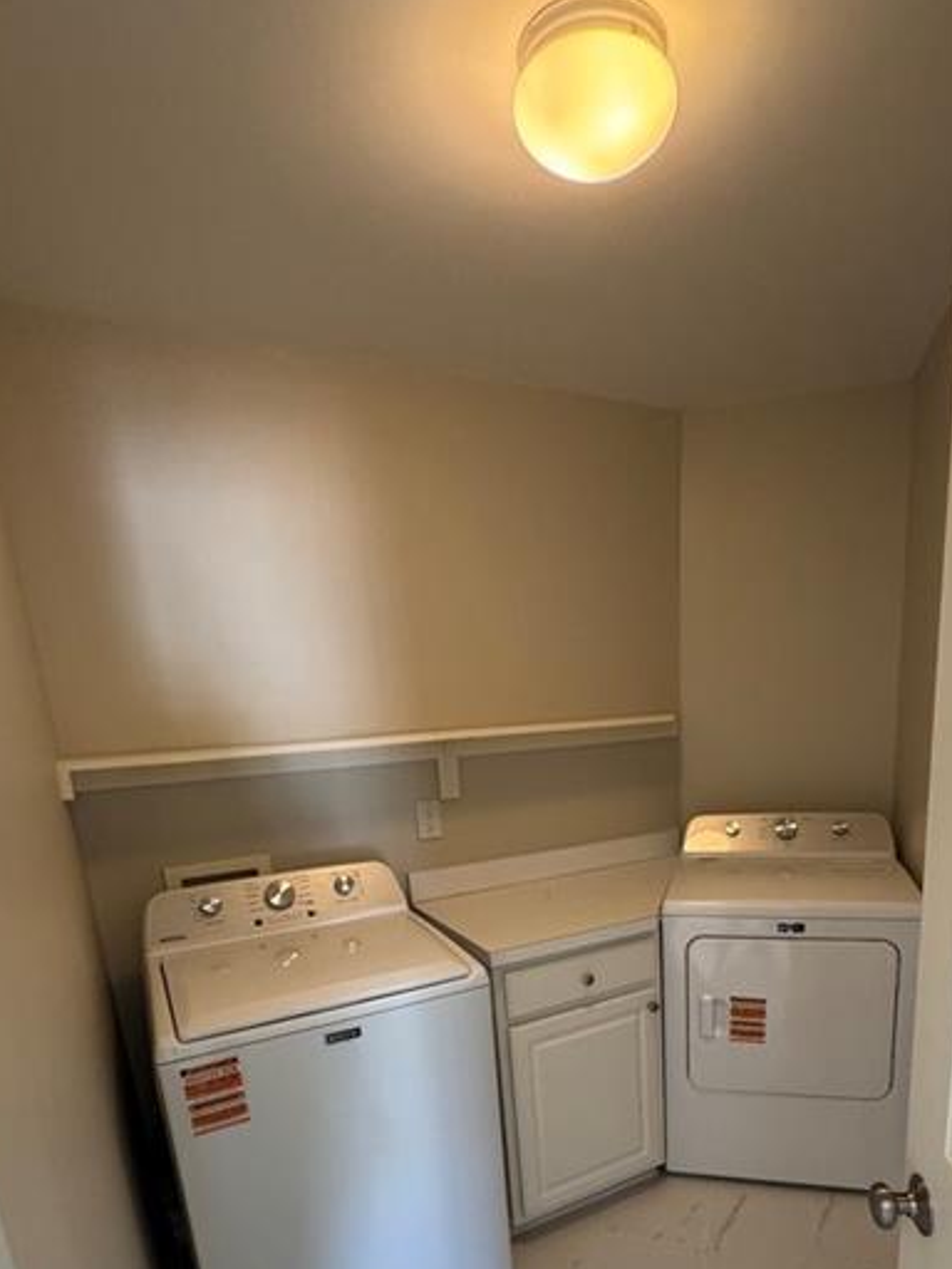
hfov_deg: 62.9
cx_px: 568
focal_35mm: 21
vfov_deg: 75.1
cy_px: 900
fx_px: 770
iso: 320
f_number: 2.2
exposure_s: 1/60
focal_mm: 2.22
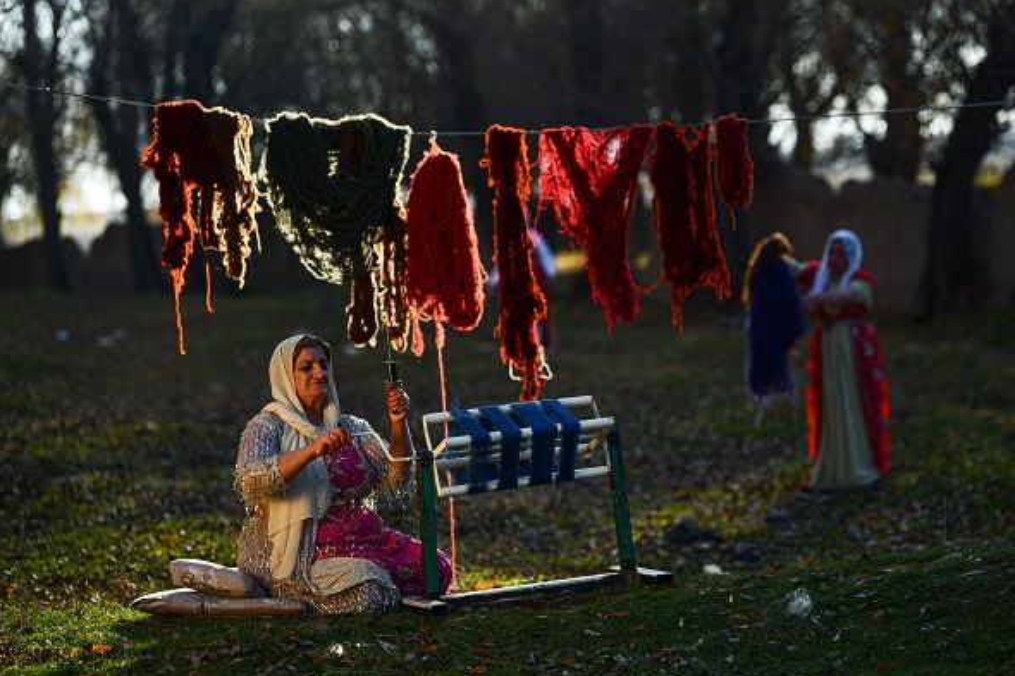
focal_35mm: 122
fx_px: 3439
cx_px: 513
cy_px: 341
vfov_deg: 11.2
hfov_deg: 16.8
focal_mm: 120
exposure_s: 1/1600
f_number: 2.8
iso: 125
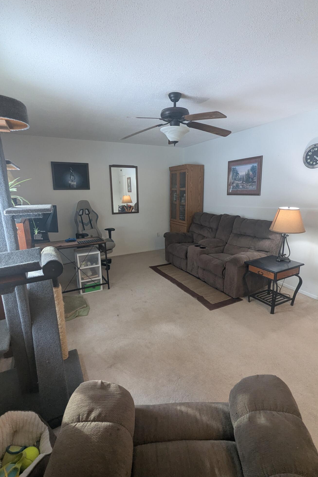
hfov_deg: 70.4
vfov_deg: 93.3
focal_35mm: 17
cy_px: 240
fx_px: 225
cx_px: 168
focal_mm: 2.35
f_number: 2.2
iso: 213
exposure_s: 1/30
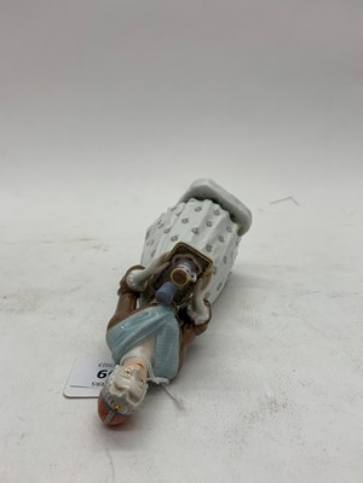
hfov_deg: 53.1
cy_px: 242
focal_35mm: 26
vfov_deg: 67.3
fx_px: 364
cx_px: 182
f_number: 1.8
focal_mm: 4.25
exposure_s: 1/122
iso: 32
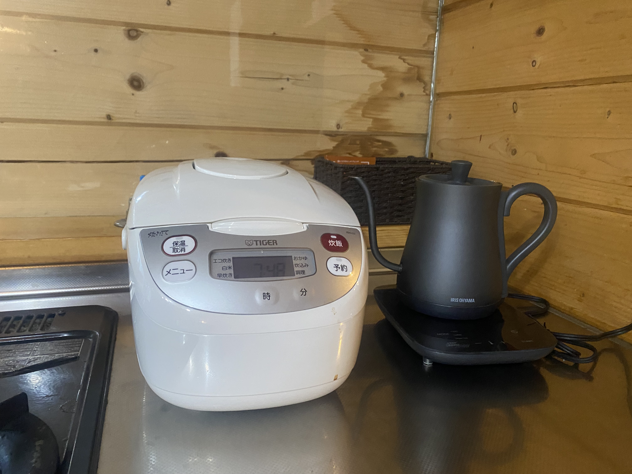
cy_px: 237
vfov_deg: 53.1
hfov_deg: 67.3
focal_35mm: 26
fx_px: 475
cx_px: 316
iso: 500
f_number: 1.8
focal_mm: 4.25
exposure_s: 1/49
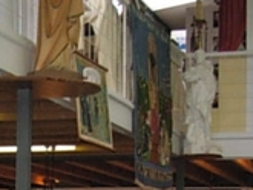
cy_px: 329
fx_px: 1009
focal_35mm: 138
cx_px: -103
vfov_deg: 10.2
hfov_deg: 13.6
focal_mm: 6.3
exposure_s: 1/114
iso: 400
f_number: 2.9
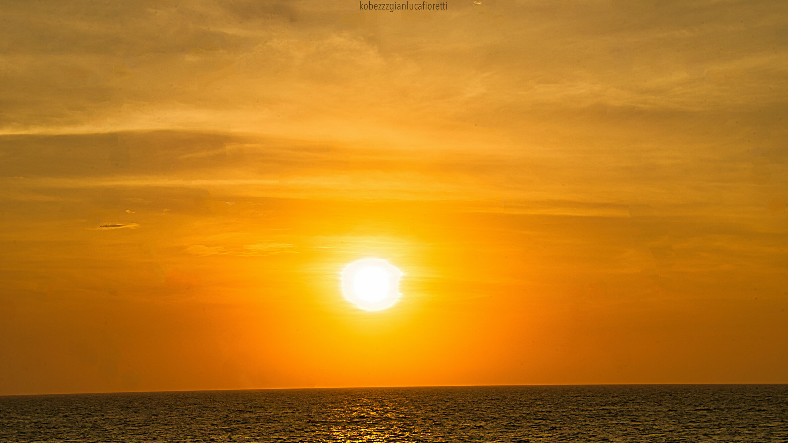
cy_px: 258
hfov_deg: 28.6
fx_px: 1546
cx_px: 395
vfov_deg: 16.3
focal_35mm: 74
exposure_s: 1/80
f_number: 22
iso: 100
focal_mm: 70
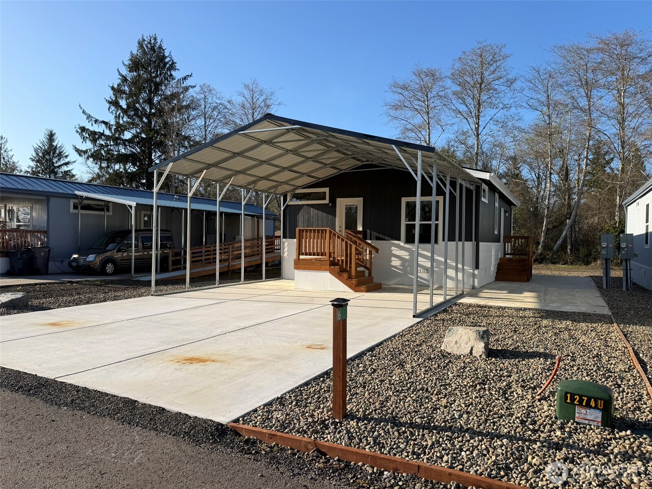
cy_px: 244
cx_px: 326
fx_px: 452
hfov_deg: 71.6
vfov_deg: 56.8
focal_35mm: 24
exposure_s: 1/3145
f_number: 1.78
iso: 80
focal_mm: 6.76
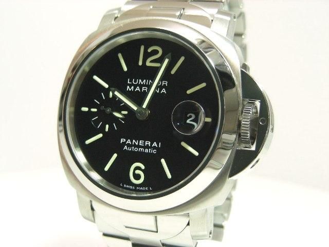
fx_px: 599
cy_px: 124
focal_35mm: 63
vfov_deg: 23.3
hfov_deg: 30.7
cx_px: 164
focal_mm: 10.5
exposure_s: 1/24.4
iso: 200
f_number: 3.5
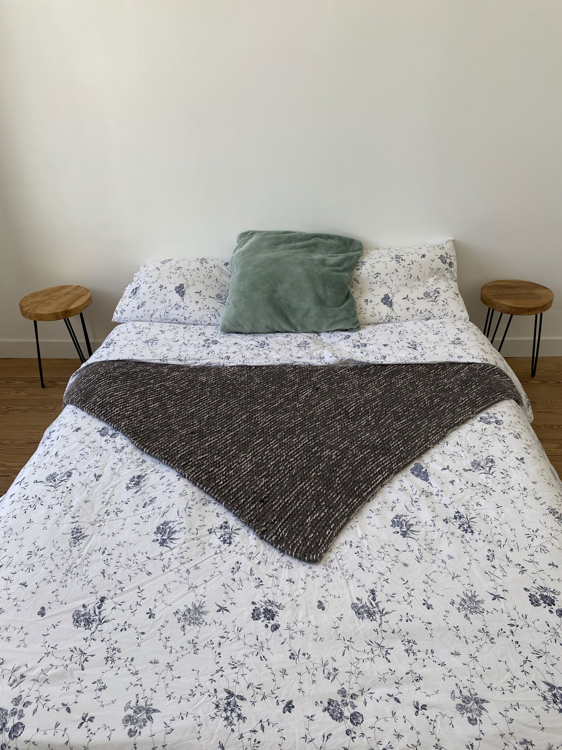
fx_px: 563
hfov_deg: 53.1
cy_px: 375
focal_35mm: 26
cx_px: 281
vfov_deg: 67.3
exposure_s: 1/121
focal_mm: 4.25
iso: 40
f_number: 1.8
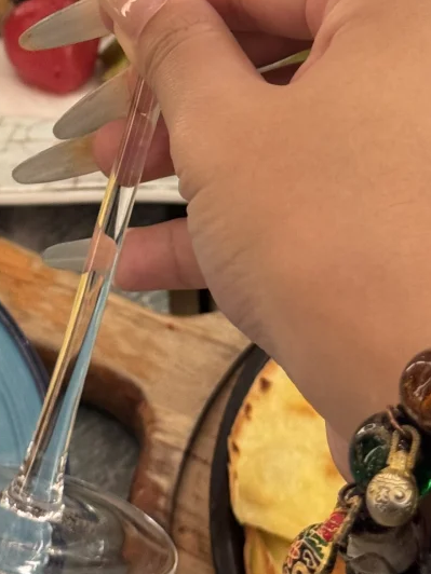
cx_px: 196
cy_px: -113
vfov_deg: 14.7
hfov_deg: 11.4
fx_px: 2158
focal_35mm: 130
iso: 250
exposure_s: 1/33
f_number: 1.78
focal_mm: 6.76
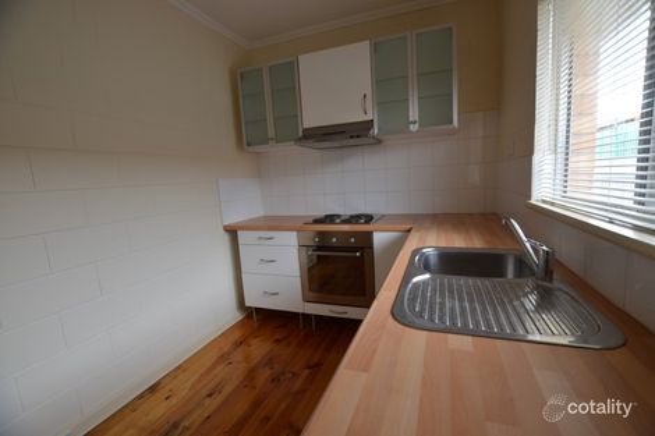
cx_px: 328
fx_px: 273
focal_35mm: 15
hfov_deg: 100.4
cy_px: 218
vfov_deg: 77.3
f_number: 4.5
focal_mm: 10
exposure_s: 1/80
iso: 400
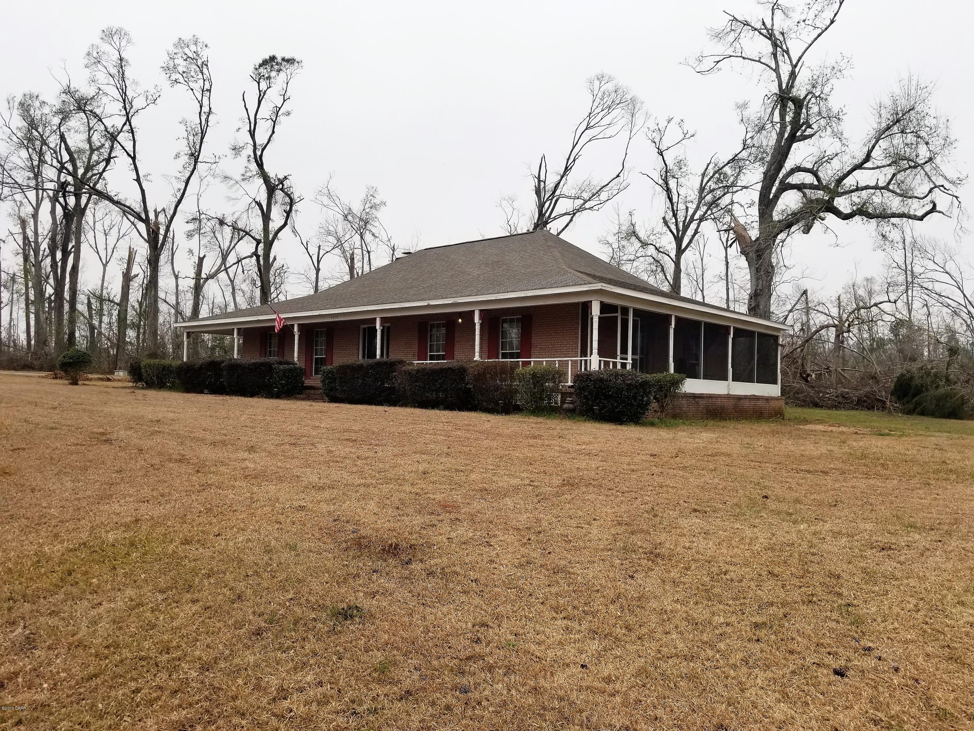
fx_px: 732
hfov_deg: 67.3
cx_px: 487
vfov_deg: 53.1
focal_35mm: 26
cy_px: 366
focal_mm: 4.25
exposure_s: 1/1852
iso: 50
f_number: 1.7
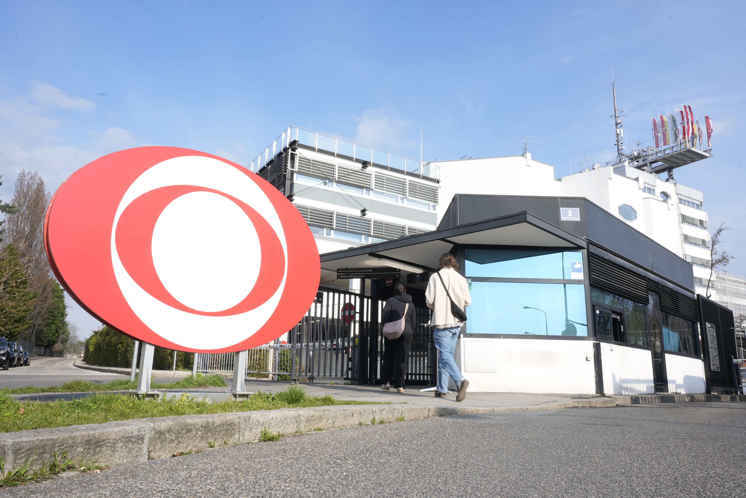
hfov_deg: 69.4
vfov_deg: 49.6
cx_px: 373
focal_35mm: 26
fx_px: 539
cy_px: 249
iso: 250
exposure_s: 1/60
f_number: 20
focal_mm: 26
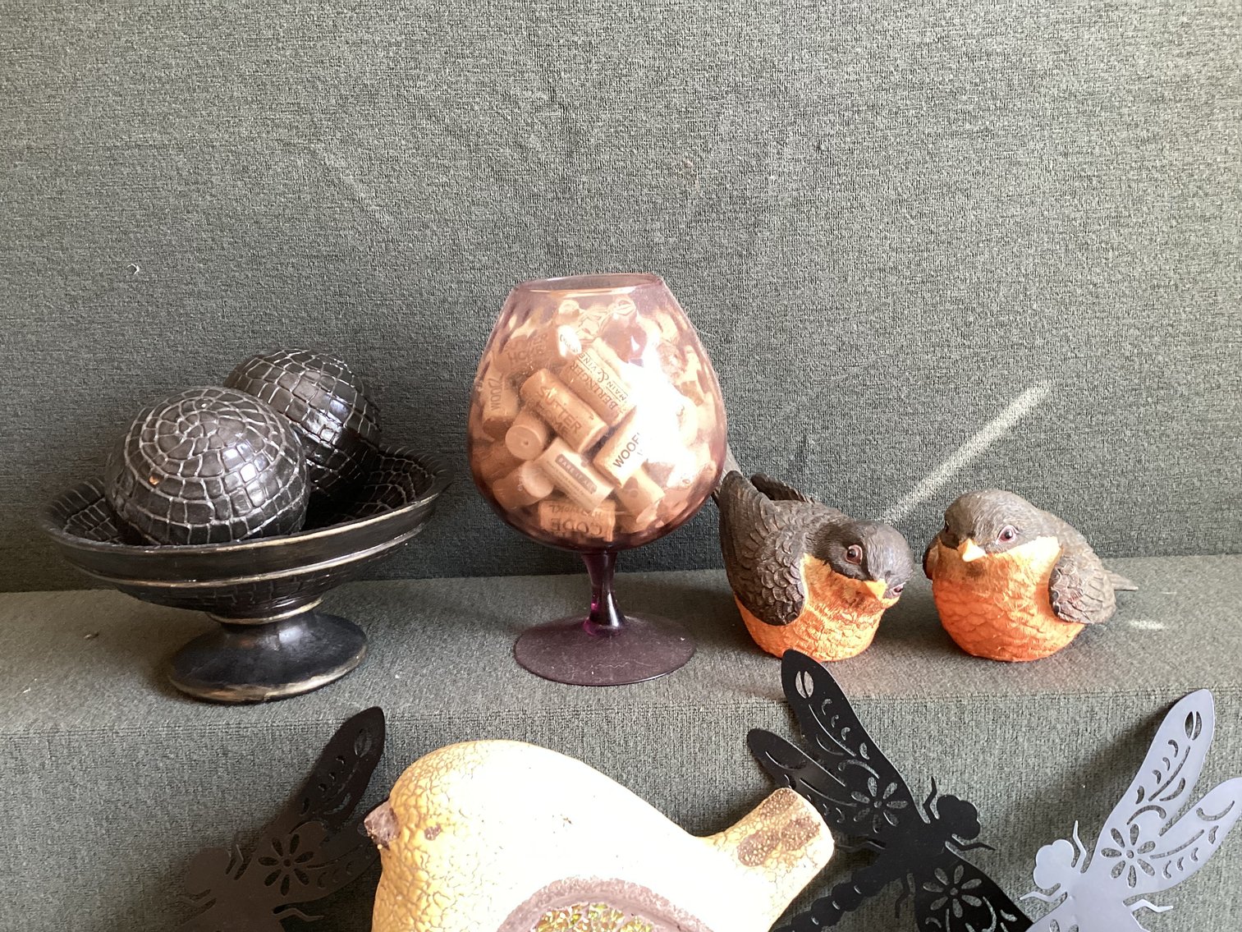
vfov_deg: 45.4
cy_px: 466
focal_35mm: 31
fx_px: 1112
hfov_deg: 58.3
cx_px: 621
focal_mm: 3.3
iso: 200
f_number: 2.4
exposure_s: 1/50
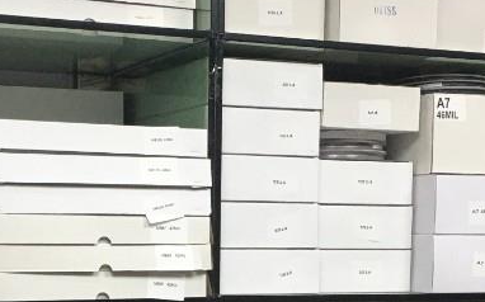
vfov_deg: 14.6
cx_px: 170
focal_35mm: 87
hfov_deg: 23.7
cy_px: 339
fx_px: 1149
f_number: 2.2
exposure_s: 1/33
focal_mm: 4.15
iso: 40
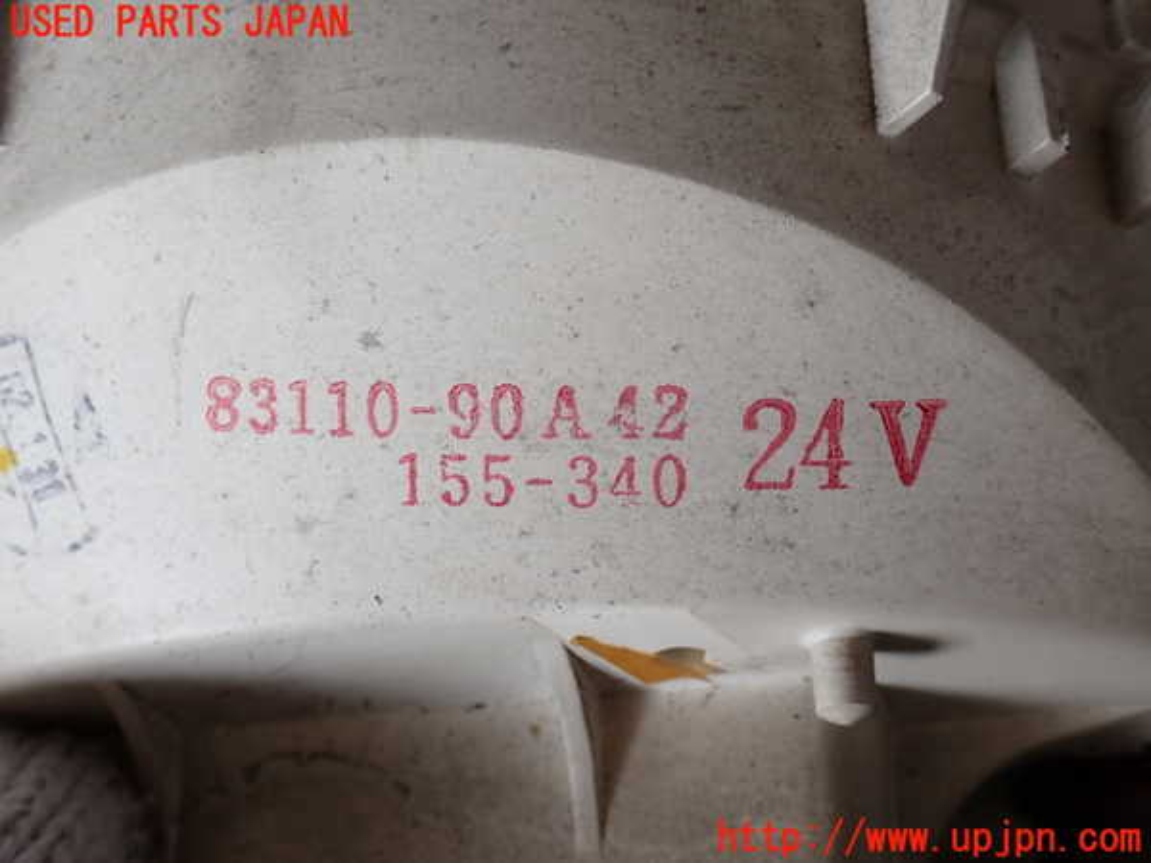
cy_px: 432
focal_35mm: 54
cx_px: 576
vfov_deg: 27.0
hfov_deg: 35.5
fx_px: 1796
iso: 160
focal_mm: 9.65
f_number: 3.3
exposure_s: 1/100
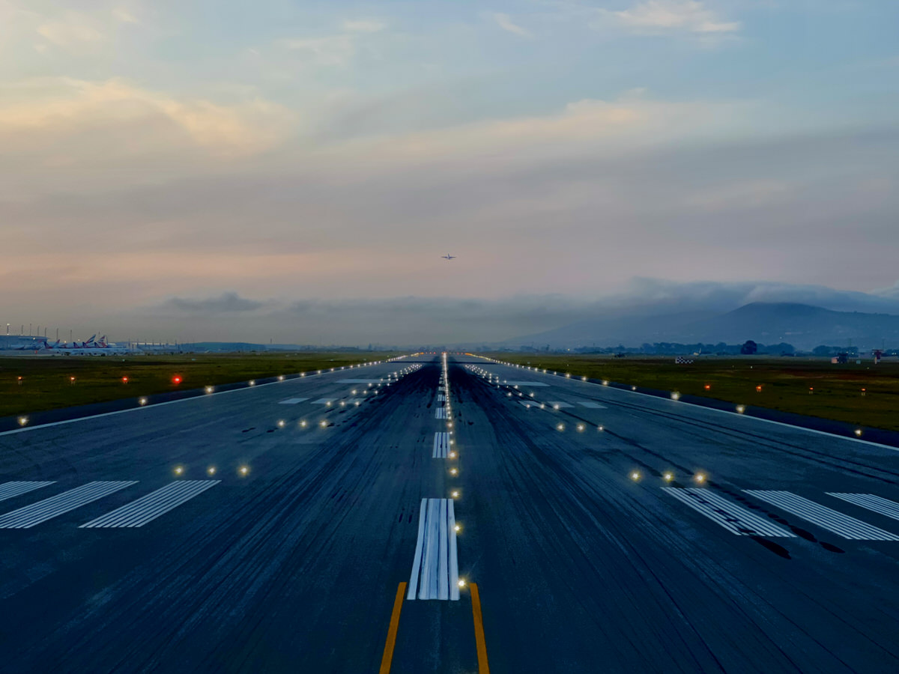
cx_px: 450
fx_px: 2000
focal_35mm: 77
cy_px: 337
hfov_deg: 25.3
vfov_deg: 19.1
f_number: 2.8
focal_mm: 9
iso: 100
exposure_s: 1/143
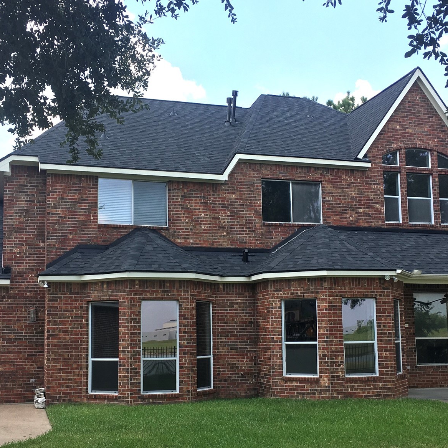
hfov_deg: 37.5
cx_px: 213
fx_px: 659
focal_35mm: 45
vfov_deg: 37.4
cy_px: 270
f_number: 2.2
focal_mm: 4.15
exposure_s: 1/769
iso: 25
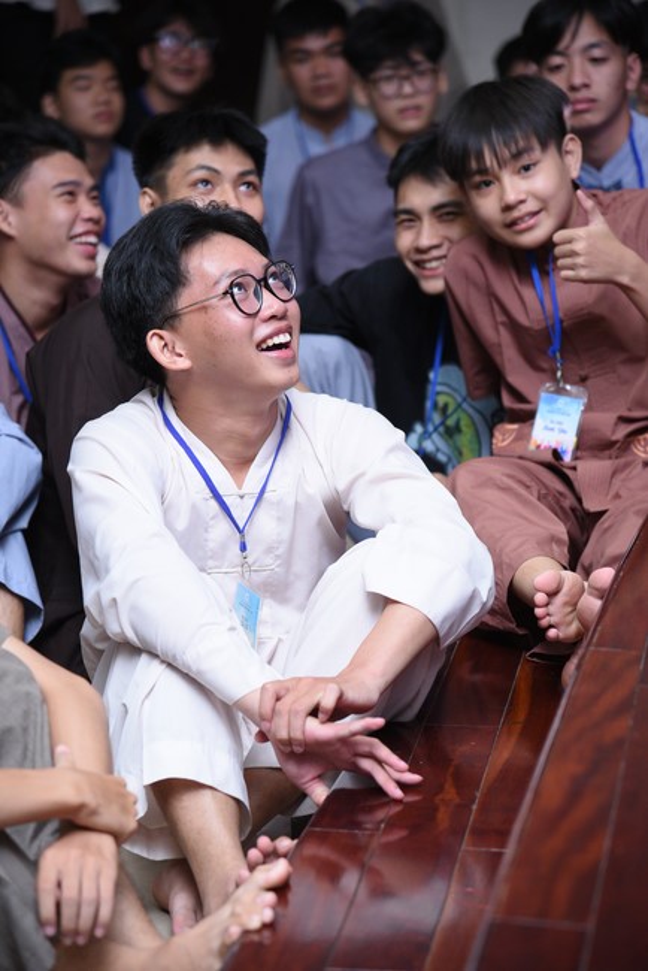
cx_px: 324
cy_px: 486
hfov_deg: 11.4
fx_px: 3236
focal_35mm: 120
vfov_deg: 17.1
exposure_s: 1/250
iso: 2000
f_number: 4.5
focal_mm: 120
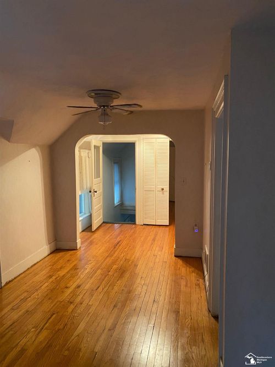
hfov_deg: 53.0
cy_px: 184
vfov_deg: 67.3
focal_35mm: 26
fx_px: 275
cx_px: 138
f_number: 1.8
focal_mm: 4.25
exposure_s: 1/30
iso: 500
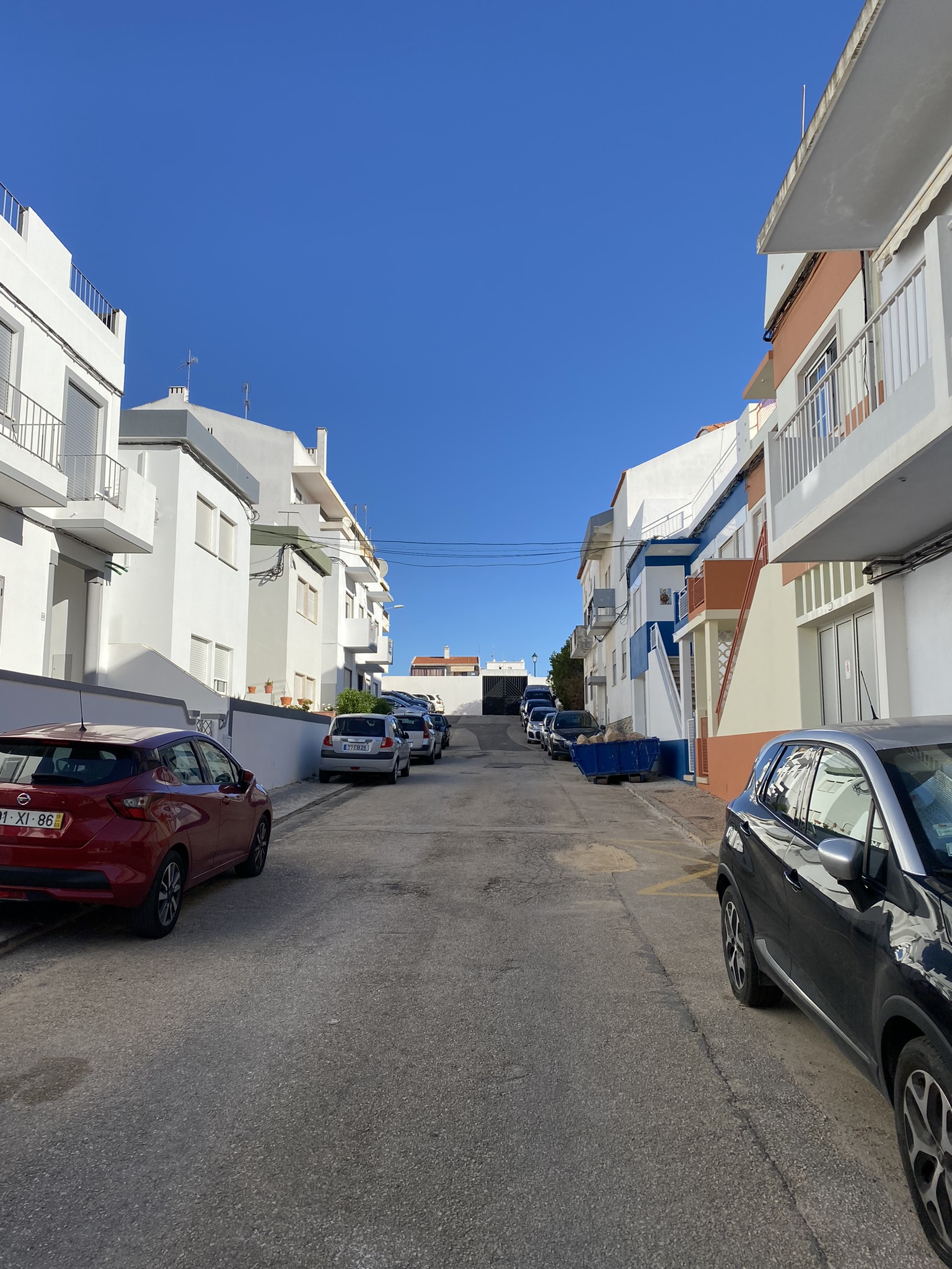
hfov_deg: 53.1
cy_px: 634
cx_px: 476
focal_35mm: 26
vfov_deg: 67.3
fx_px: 953
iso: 32
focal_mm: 4.25
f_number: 1.8
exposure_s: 1/2890
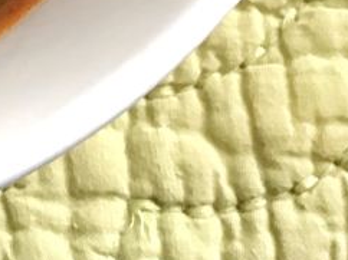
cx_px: -326
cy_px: -316
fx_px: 1547
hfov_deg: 11.6
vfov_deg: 8.9
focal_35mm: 154
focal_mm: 3.3
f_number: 2.4
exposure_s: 1/30
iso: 40
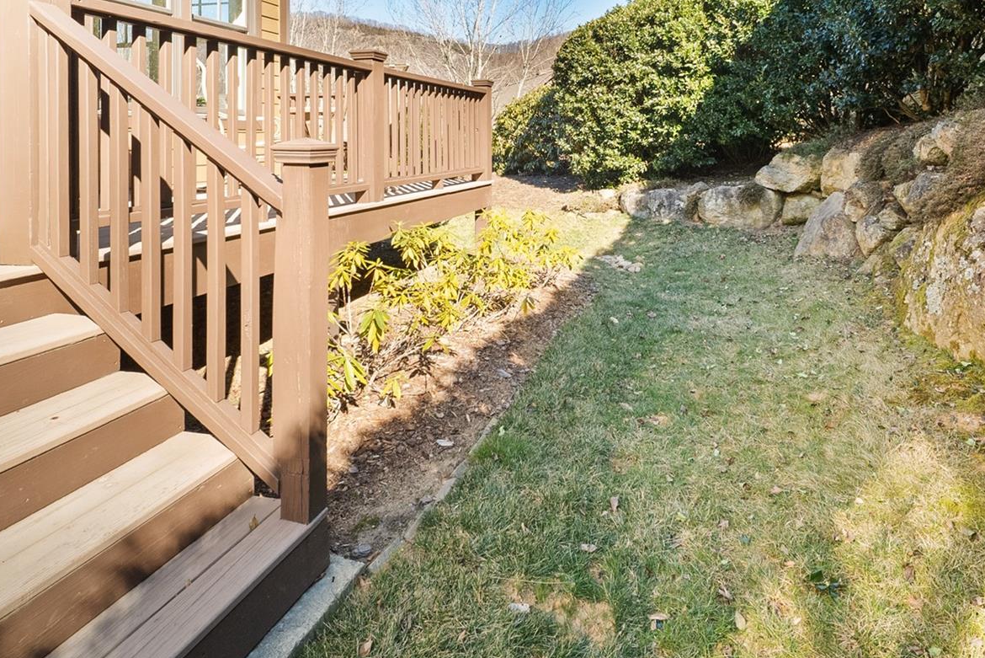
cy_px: 184
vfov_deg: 57.2
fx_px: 575
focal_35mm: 21
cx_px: 546
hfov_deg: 80.9
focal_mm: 12
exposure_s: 1/25
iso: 640
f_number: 8
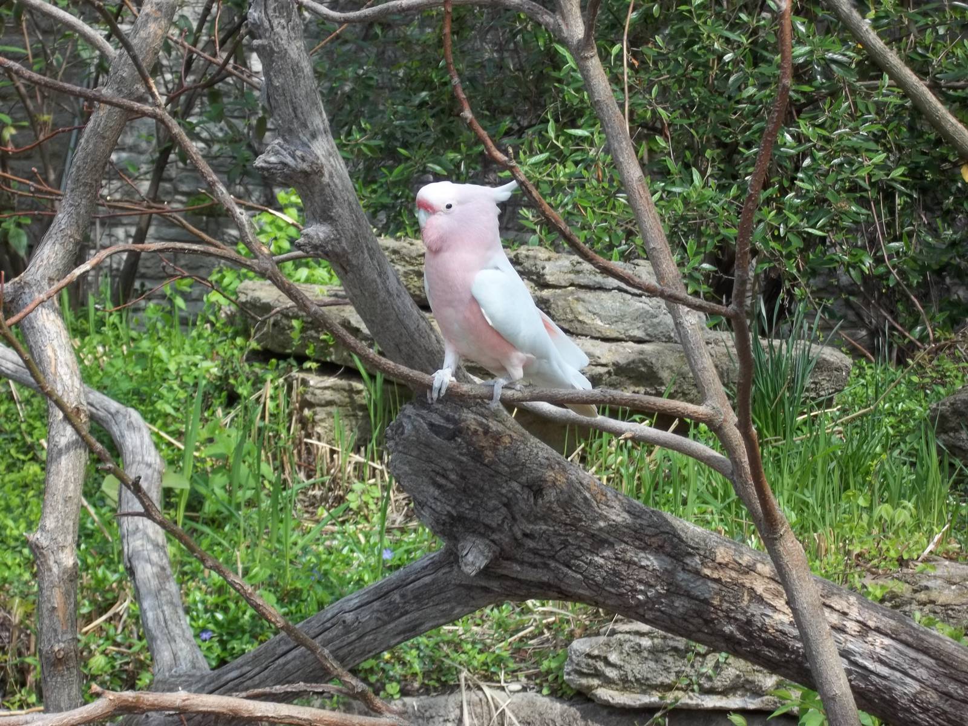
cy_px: 363
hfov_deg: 20.4
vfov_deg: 15.4
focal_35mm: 96
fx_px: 2685
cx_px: 484
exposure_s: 1/200
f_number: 5.2
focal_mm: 17.1
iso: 64
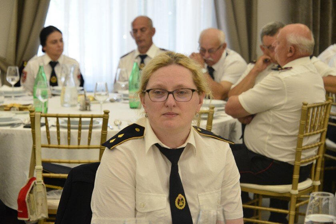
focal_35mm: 100
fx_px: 933
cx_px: 168
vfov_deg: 13.7
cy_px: 112
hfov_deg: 20.4
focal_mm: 100
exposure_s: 1/160
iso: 4000
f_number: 6.3
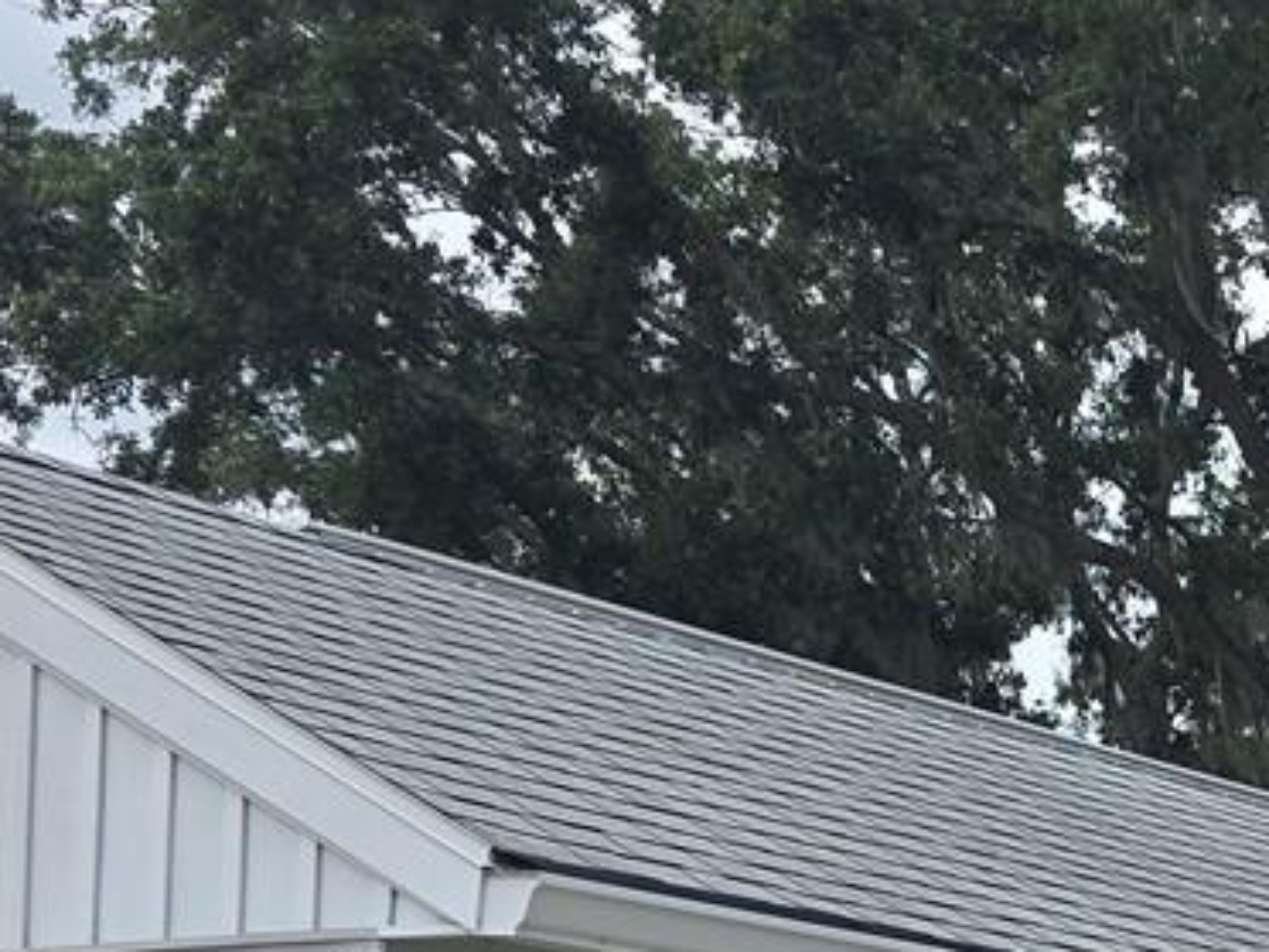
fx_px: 3629
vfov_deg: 14.1
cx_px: 2156
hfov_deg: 17.0
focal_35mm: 99
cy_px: 1355
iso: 12
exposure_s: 1/788
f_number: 1.7
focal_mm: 6.3
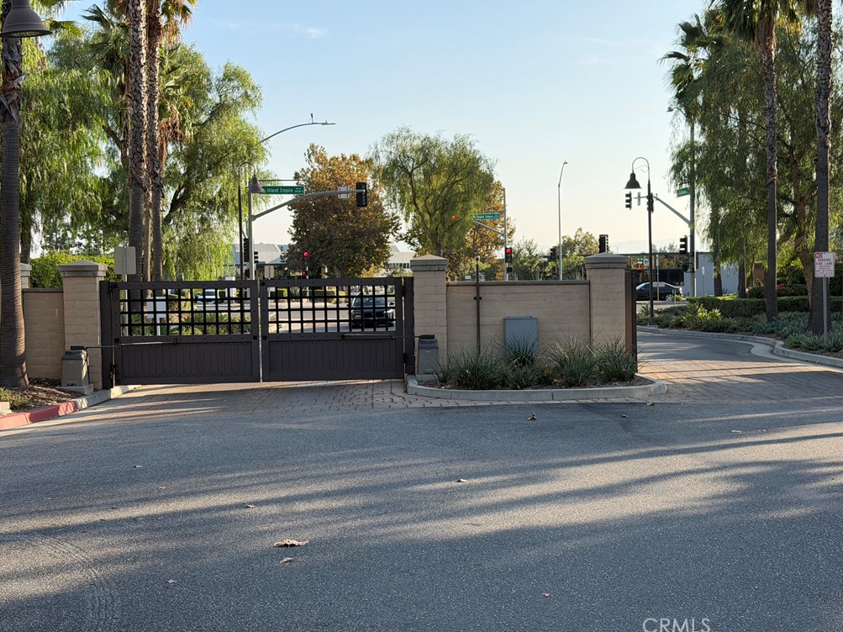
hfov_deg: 38.9
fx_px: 1193
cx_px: 427
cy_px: 315
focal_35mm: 49
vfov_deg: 29.7
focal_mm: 6.76
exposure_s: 1/2415
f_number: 1.78
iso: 64
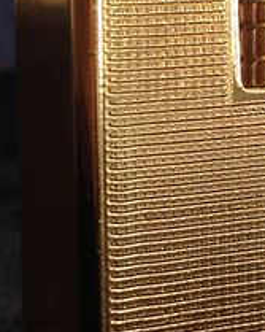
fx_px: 1599
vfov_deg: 11.8
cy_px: 73
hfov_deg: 9.5
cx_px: 145
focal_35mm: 163
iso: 50
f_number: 2.4
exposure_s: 1/30
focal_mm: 4.28
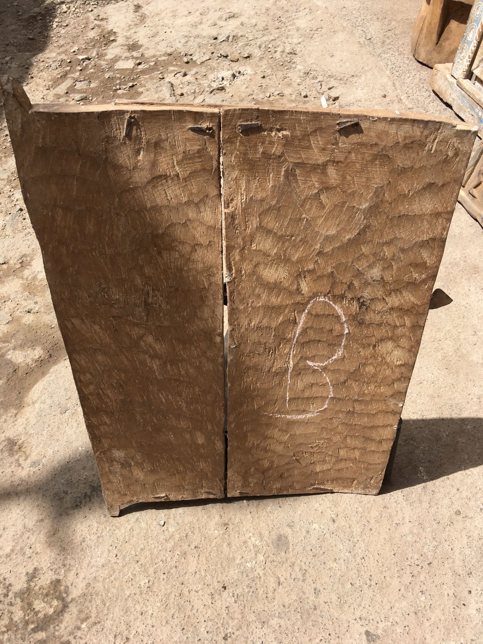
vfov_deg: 61.7
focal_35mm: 29
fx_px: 540
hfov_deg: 48.2
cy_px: 322
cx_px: 242
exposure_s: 1/864
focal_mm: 4.15
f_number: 2.2
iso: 25
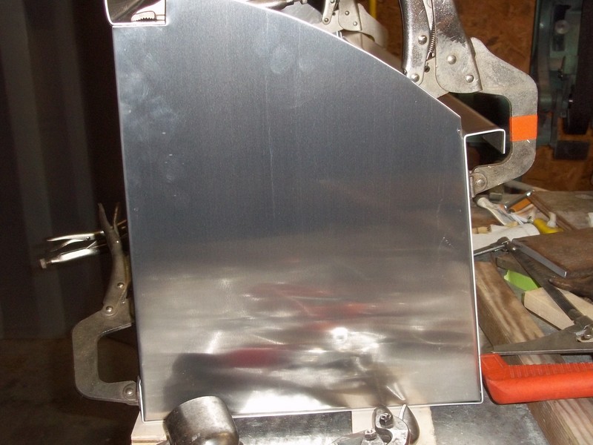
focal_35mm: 36
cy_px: 222
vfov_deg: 39.7
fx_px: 617
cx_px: 296
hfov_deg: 51.4
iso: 160
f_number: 3.1
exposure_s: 1/30
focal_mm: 6.5
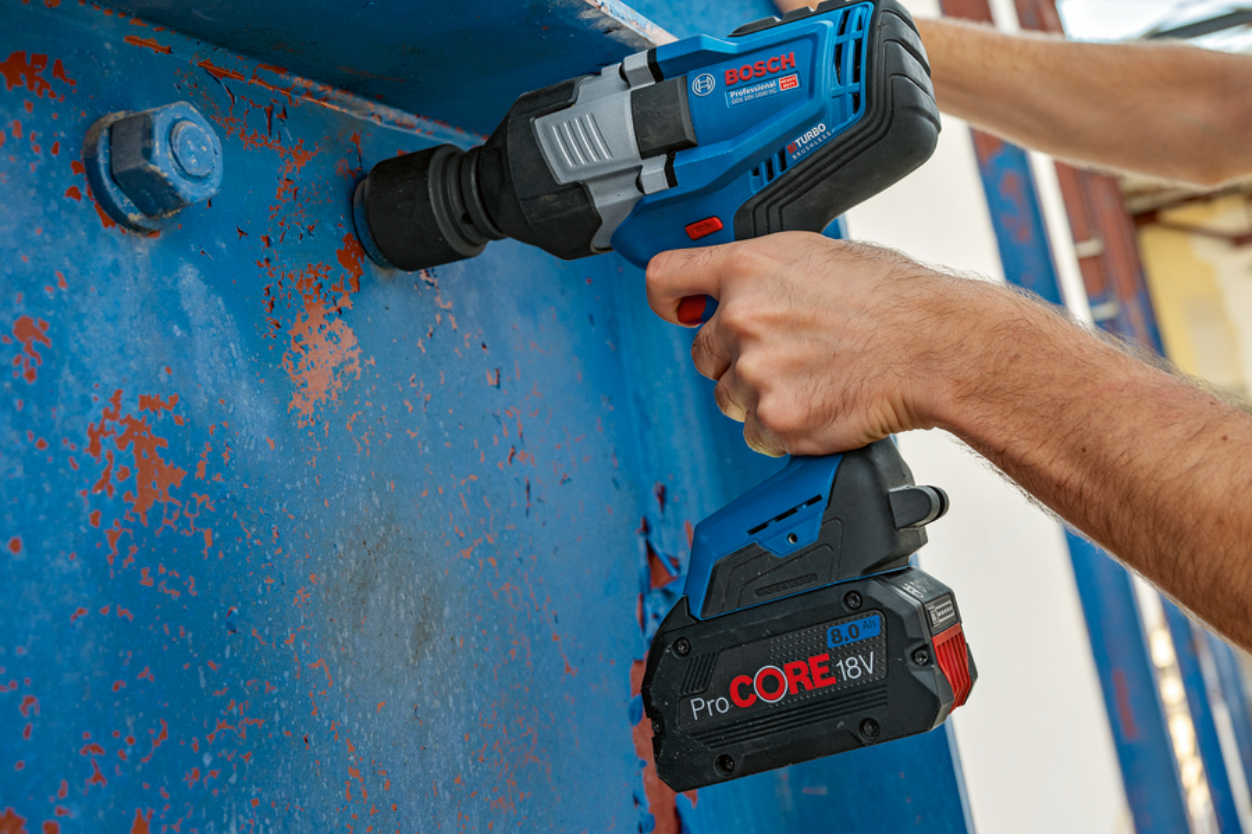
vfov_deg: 32.1
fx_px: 1420
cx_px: 815
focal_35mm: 41
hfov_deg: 47.0
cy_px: 197
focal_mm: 24.5
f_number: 4
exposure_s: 1/160
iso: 100
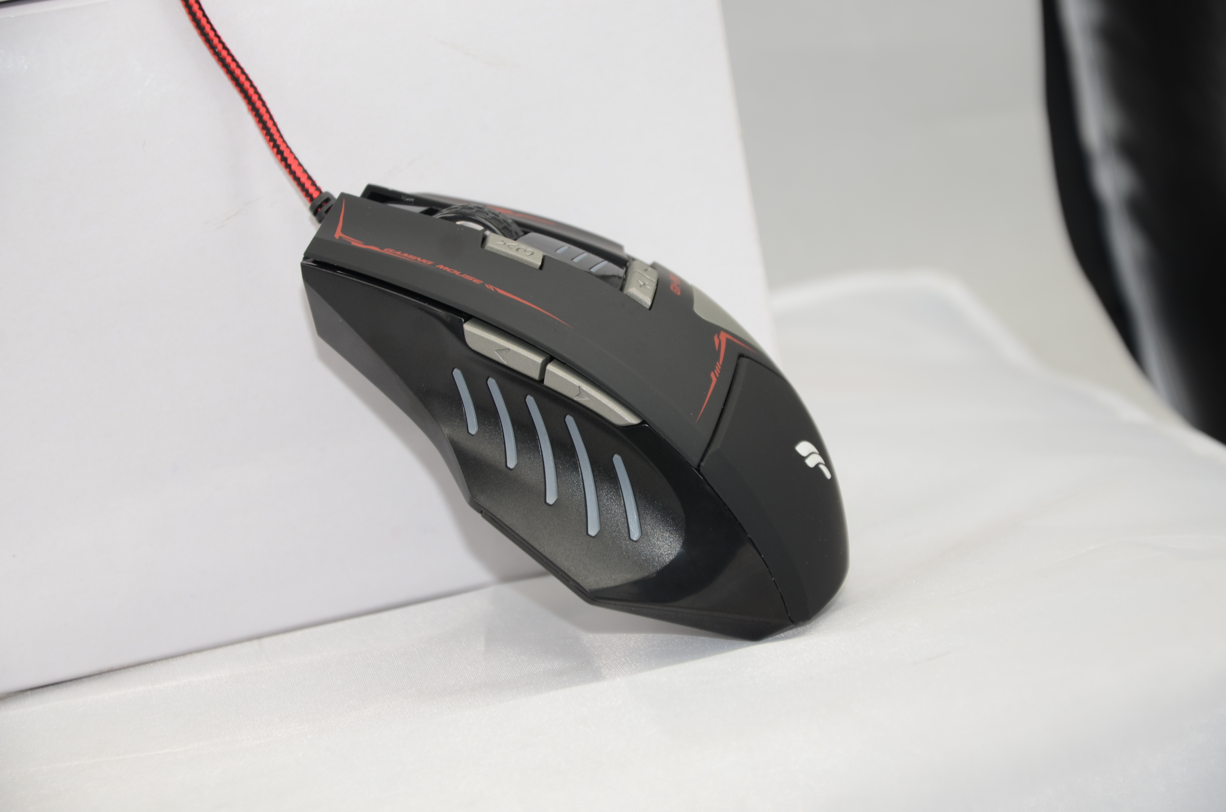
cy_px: 406
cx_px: 613
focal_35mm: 128
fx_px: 4333
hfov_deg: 16.1
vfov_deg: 10.7
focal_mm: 85
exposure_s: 1/100
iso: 200
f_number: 5.6
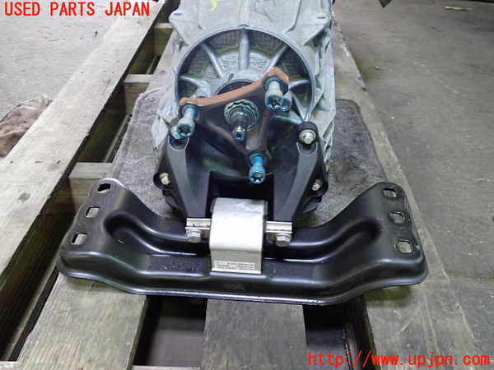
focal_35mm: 30
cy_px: 185
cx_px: 247
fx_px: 428
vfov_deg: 46.8
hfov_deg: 60.0
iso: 400
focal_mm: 5.4
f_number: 2.3
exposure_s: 1/30
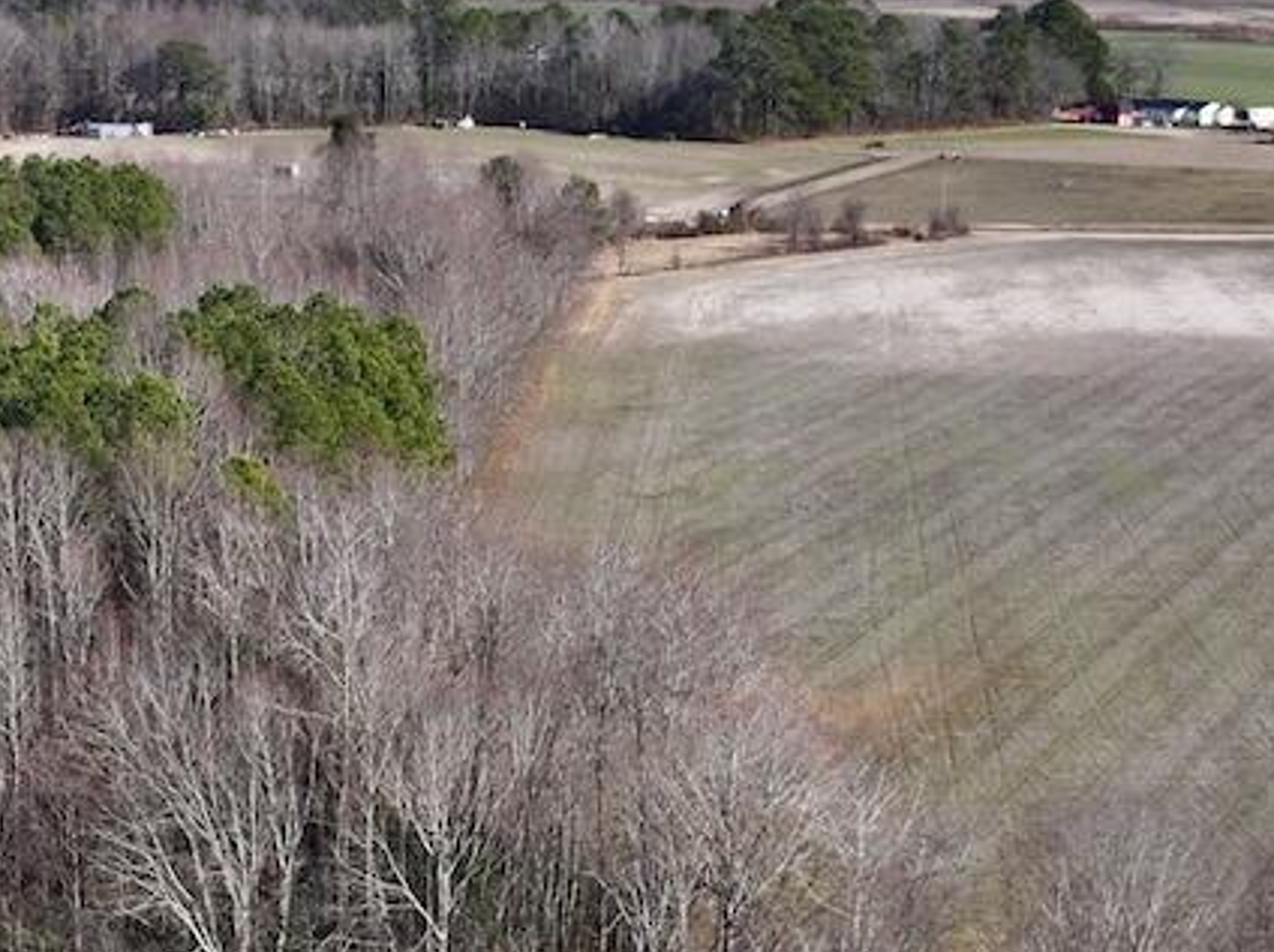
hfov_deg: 28.0
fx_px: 2500
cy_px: 692
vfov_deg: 21.4
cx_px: 255
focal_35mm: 68
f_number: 2.8
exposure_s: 1/240
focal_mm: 12.29
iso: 150
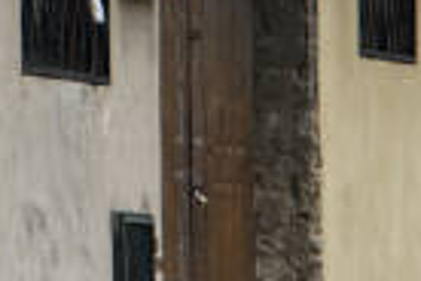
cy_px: -150
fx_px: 8946
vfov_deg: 1.8
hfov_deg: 2.7
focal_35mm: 765
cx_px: -134
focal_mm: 88
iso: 100
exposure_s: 1/100
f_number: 6.3
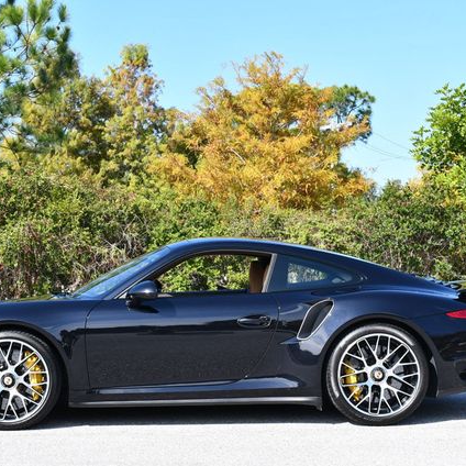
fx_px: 1173
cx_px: 197
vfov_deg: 22.5
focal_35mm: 77
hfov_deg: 22.5
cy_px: 234
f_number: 8
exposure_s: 1/250
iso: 180
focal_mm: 30
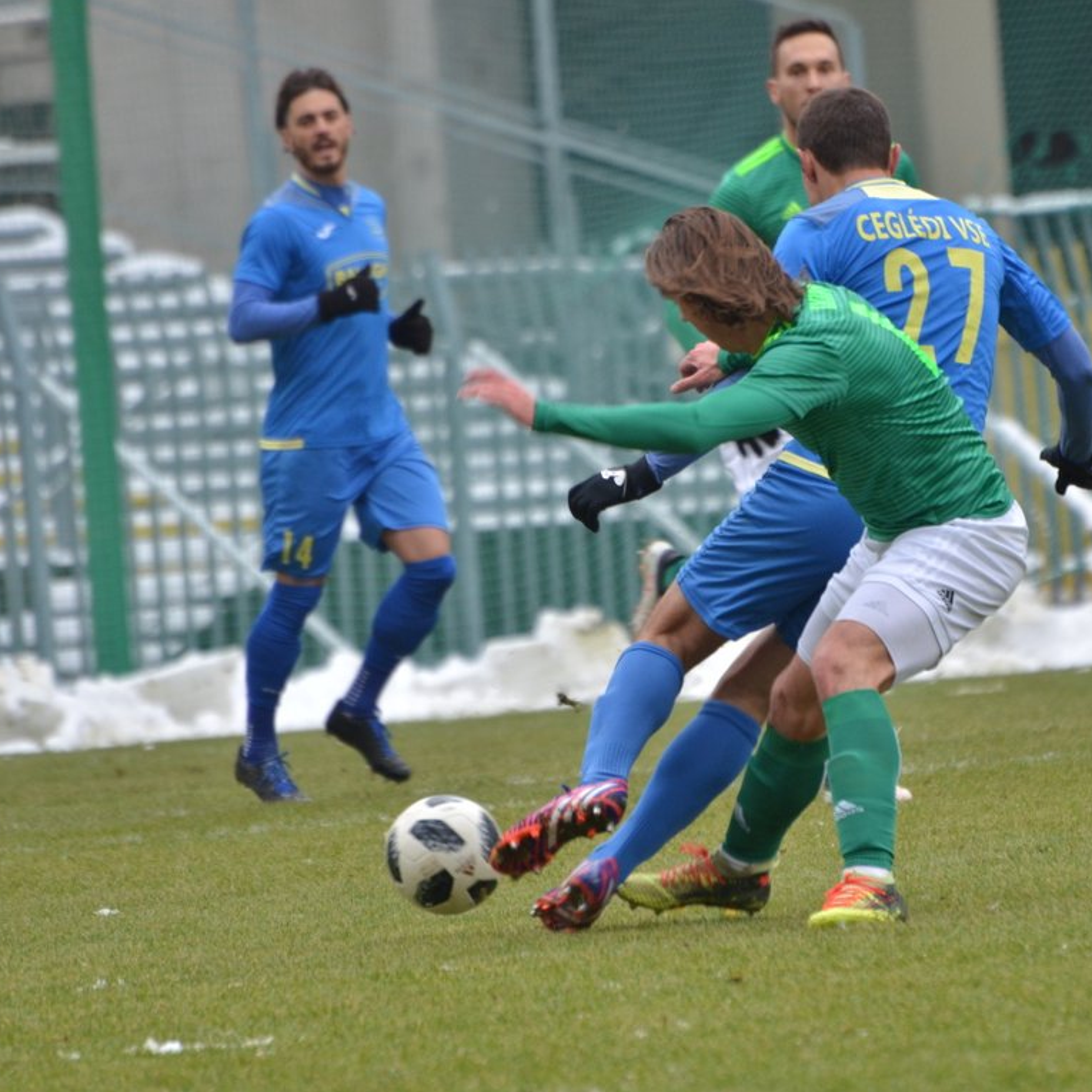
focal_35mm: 599
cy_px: 565
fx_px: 21379
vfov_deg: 2.9
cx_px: 719
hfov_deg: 2.9
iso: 500
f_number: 5.6
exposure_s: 1/500
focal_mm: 300
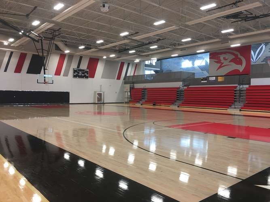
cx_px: 135
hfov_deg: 61.7
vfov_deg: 48.2
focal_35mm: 29
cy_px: 101
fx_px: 226
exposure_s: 1/30
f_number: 2.2
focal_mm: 4.15
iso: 32
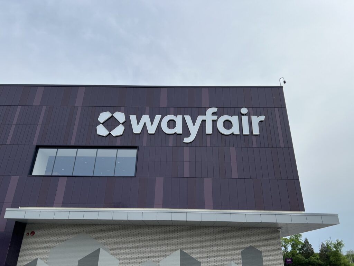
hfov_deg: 67.3
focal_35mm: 26
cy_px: 133
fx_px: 266
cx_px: 177
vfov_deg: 53.1
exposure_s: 1/4831
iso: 50
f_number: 1.5
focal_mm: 5.7
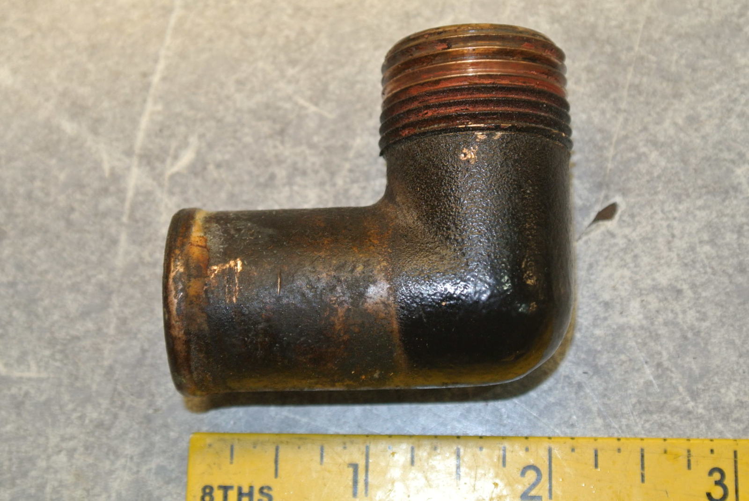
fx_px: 1687
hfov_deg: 25.0
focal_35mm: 81
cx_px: 374
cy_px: 250
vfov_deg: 16.9
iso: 400
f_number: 5.6
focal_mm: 30
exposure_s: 1/60
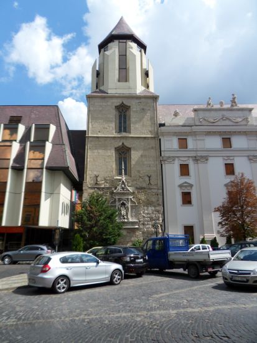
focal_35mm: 24
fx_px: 237
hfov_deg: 56.9
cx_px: 128
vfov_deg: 71.6
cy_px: 172
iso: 80
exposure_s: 1/180
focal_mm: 4.2
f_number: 7.5
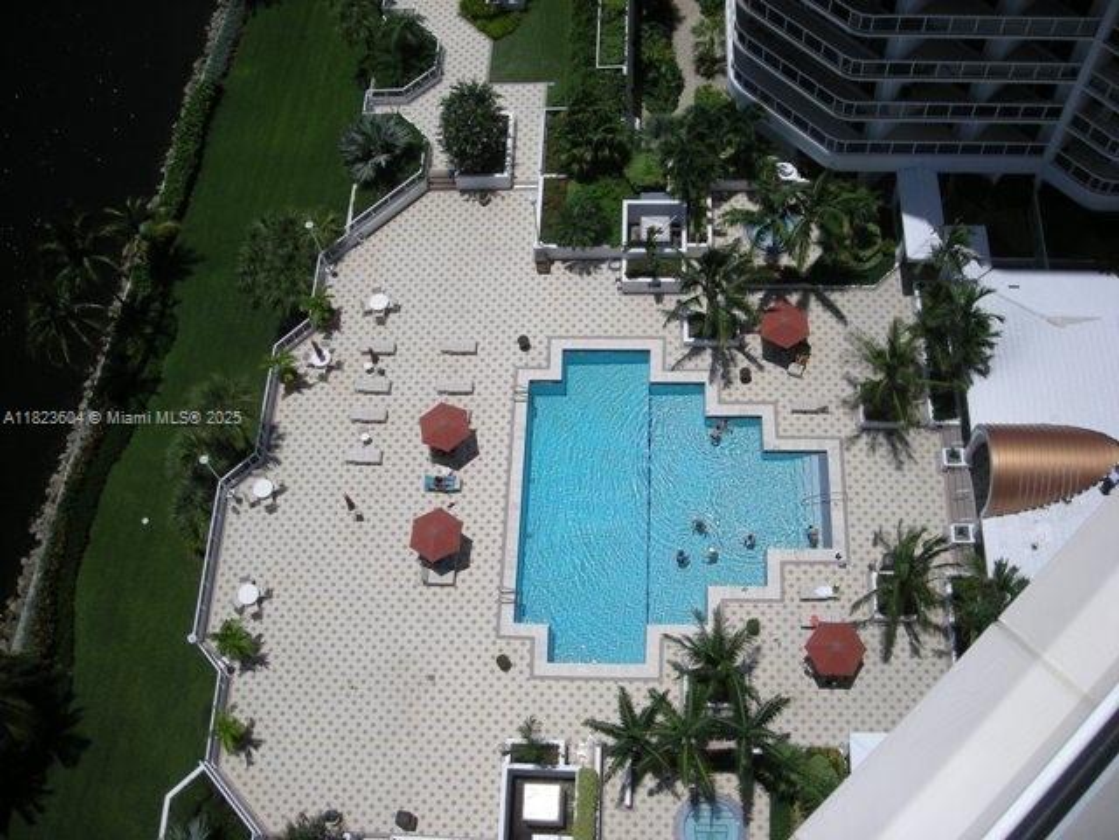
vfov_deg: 40.7
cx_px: 560
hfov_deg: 52.6
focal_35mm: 35
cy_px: 420
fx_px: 1131
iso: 50
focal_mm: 5.7
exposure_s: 1/753
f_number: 5.7
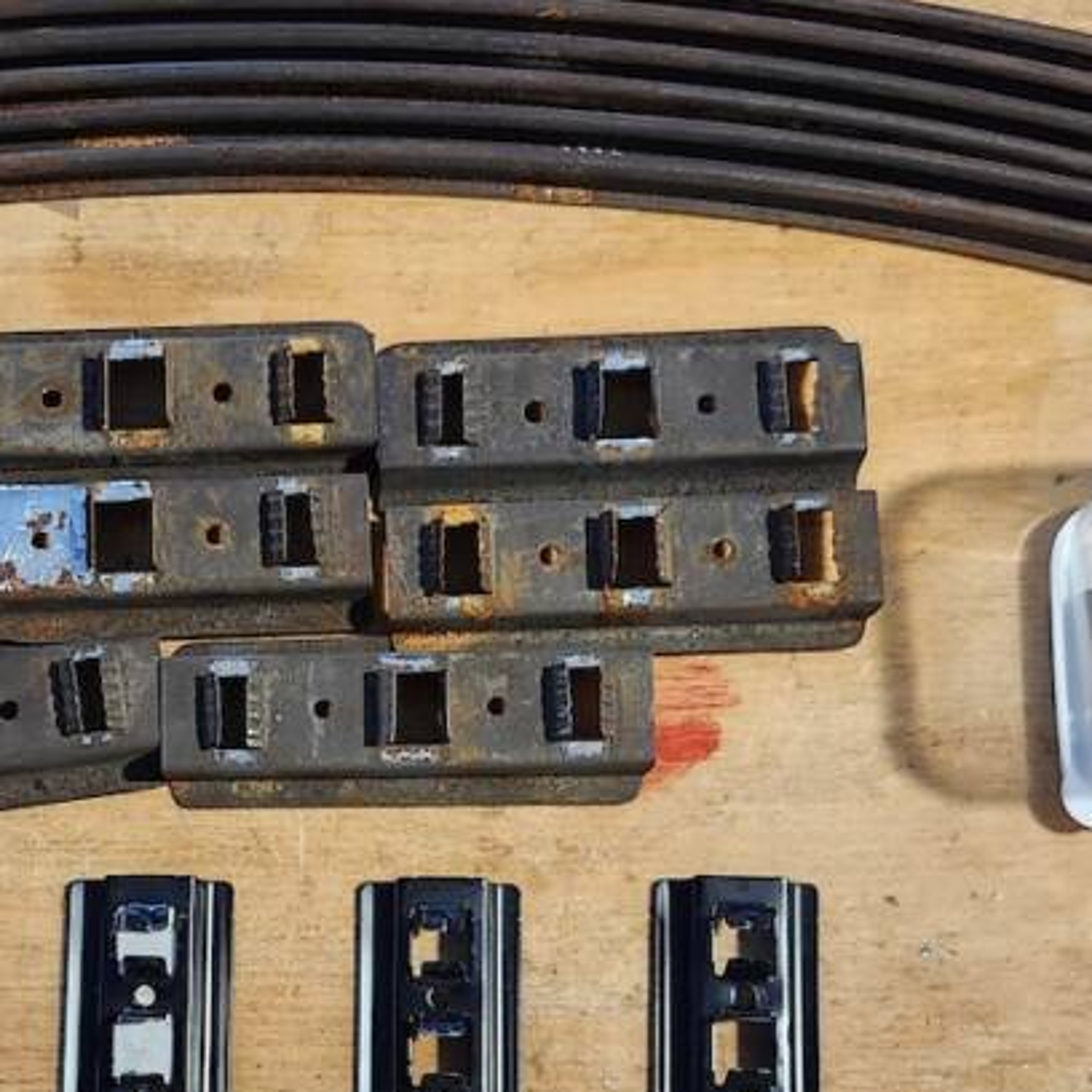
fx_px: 1820
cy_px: 875
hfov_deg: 33.0
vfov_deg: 32.5
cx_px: 321
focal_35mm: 51
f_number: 1.8
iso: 320
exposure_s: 1/120
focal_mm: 5.54
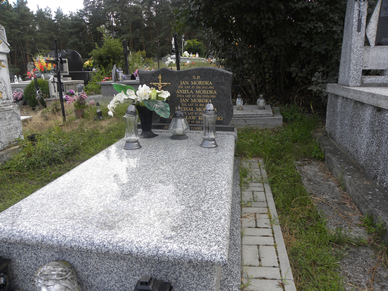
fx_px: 291
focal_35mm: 26
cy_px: 146
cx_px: 194
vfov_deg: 53.1
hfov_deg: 67.3
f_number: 4
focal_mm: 4.6
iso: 64
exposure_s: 1/130
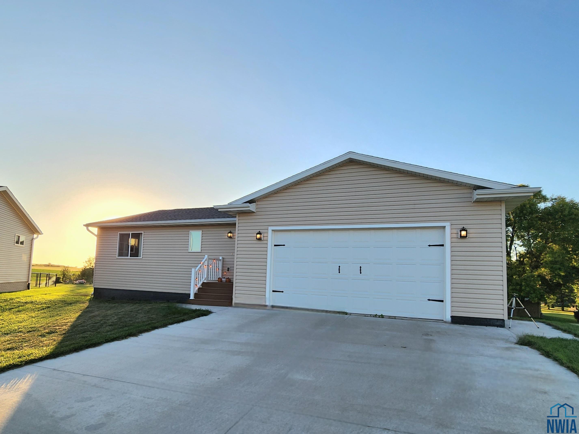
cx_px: 290
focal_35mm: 13
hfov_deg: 106.2
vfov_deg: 89.9
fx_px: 217
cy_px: 217
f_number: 2.2
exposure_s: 1/1111
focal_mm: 2.2
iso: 50
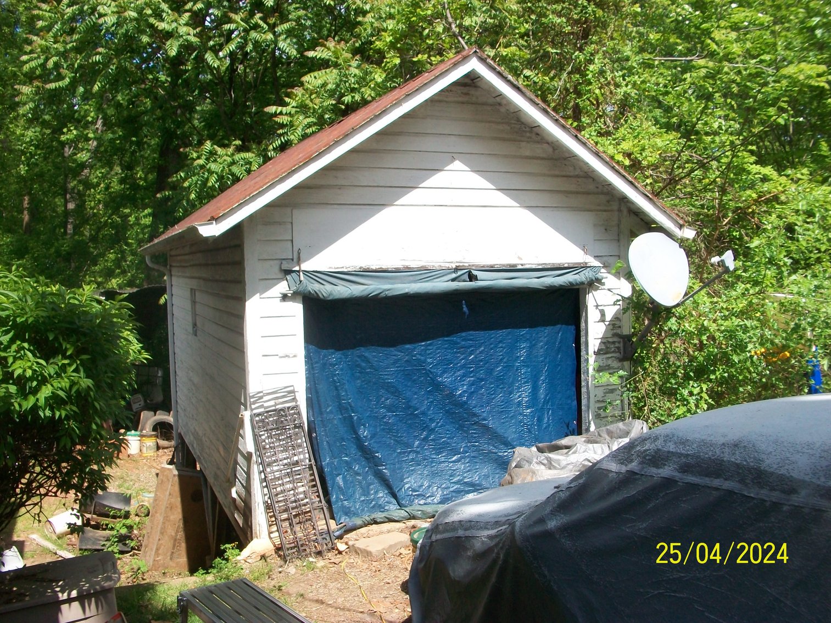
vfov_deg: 41.8
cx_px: 416
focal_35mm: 34
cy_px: 312
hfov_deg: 54.0
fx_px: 816
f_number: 5.5
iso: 80
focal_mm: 5.7
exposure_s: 1/250
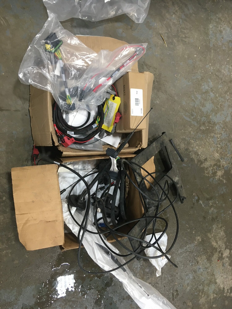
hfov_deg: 48.2
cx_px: 116
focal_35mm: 29
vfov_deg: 61.7
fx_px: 259
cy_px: 154
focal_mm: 4.15
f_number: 2.2
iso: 100
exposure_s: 1/33
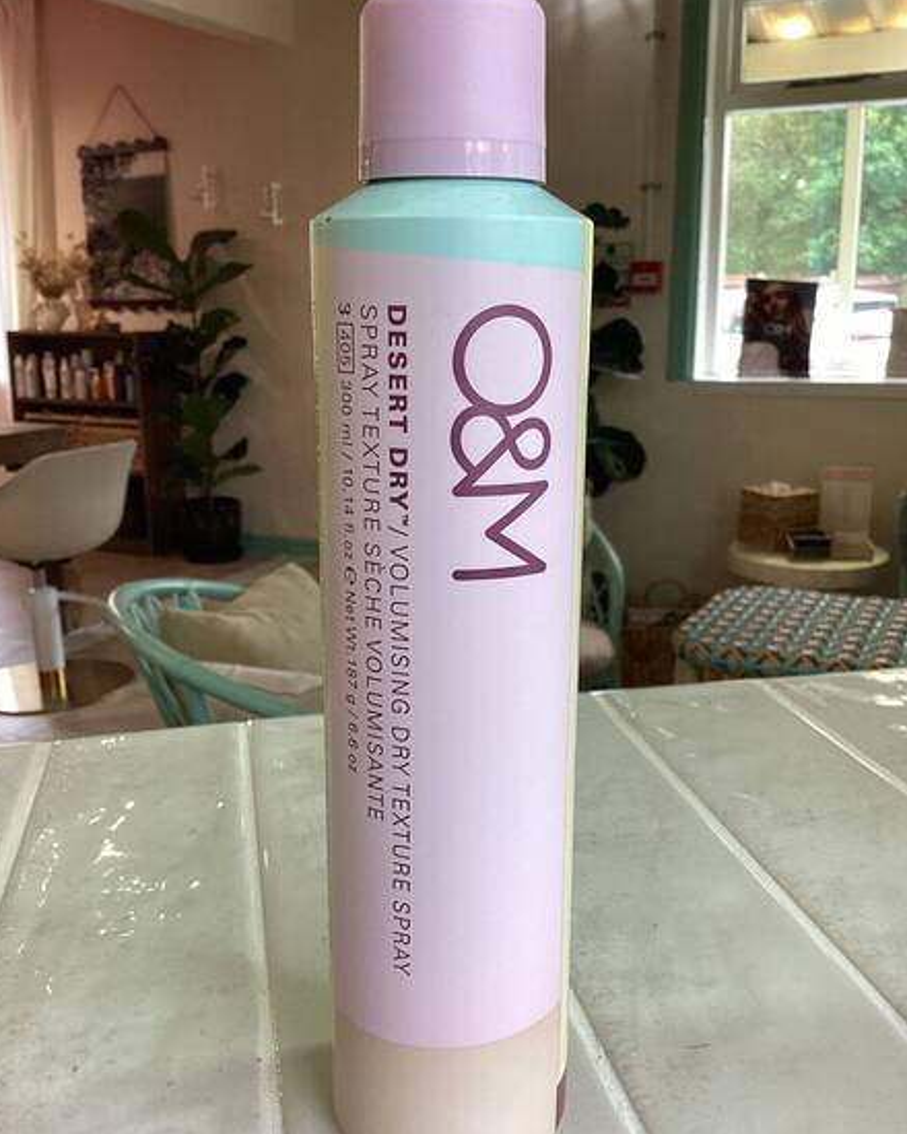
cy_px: 569
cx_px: 449
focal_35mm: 33
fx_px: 1107
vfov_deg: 54.2
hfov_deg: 44.5
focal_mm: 3.3
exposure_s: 1/120
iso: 80
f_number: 2.4
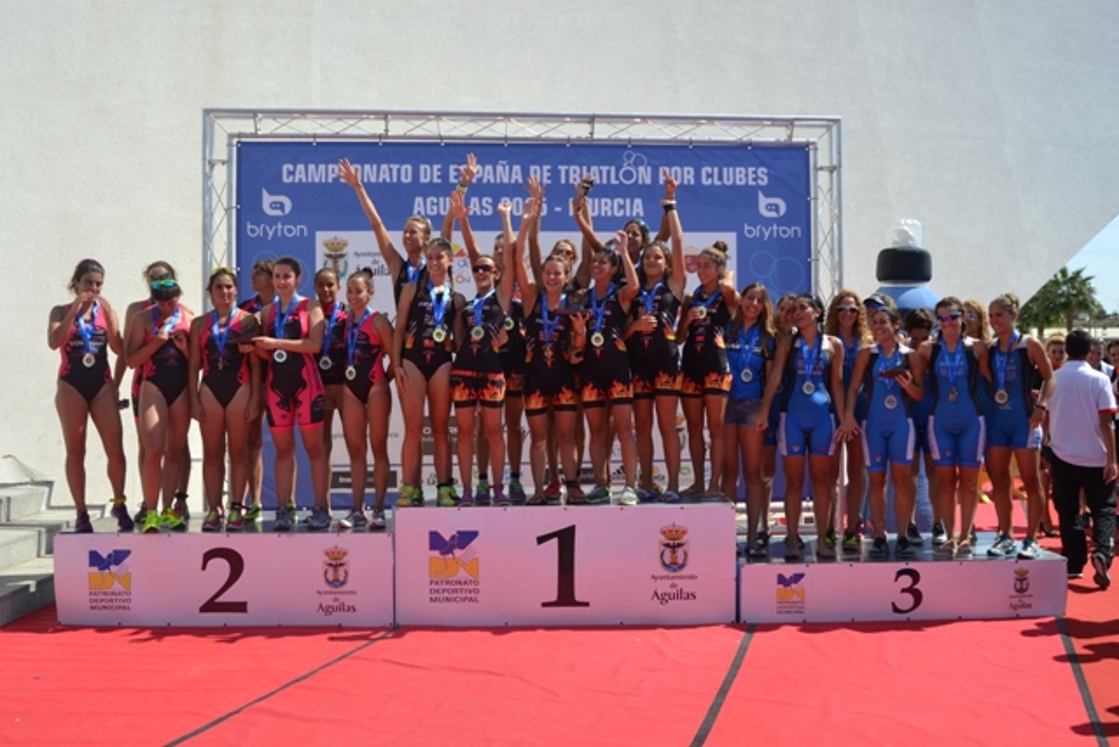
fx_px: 1026
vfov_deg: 40.0
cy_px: 374
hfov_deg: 57.2
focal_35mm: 33
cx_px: 560
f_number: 8
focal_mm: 22
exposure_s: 1/250
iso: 100
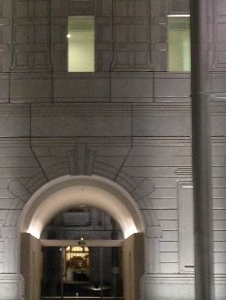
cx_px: 50
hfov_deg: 14.0
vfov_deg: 18.7
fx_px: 913
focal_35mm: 105
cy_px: 154
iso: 250
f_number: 2.4
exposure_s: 1/20
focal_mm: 4.12
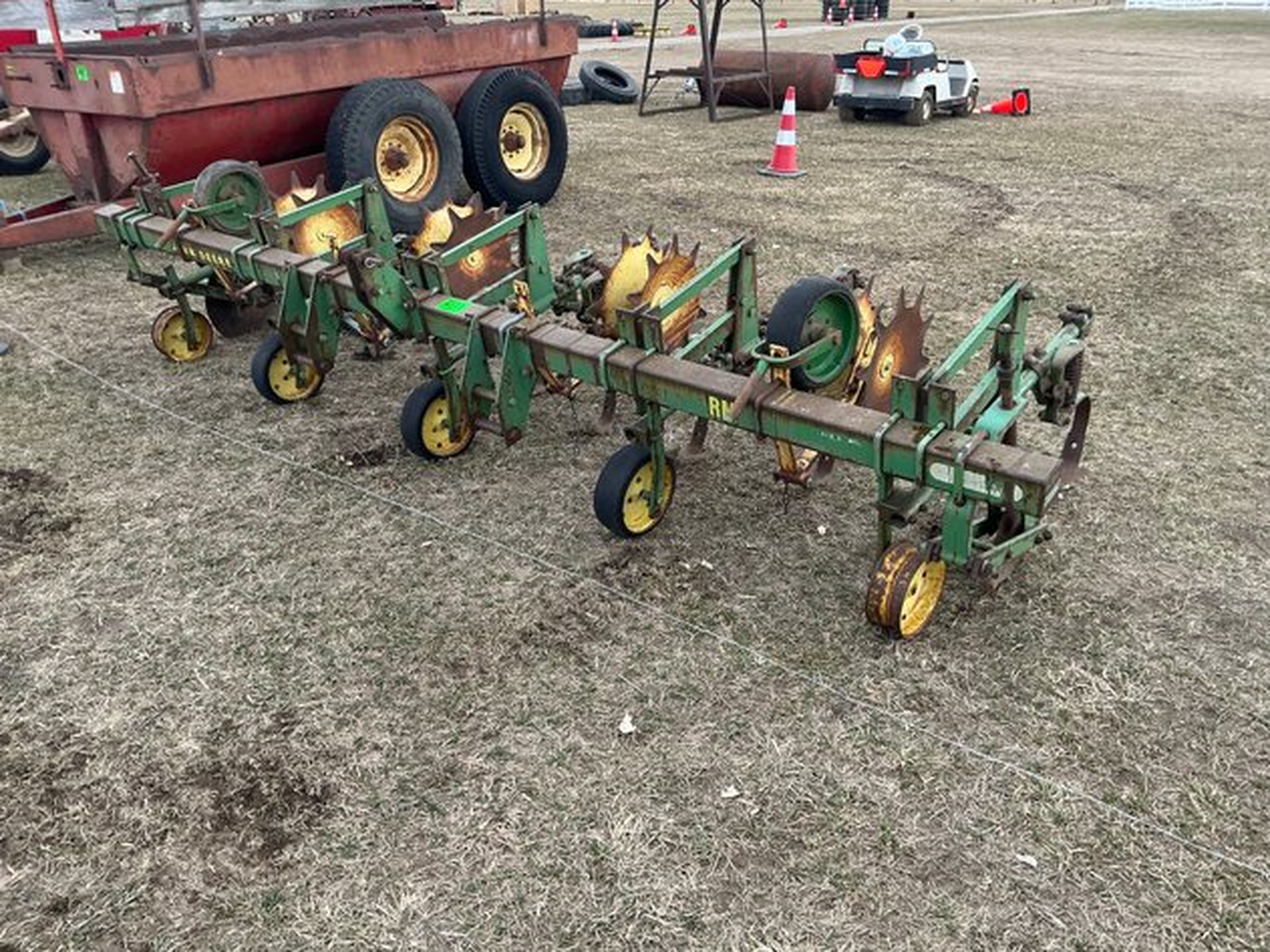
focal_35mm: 28
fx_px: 1027
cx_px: 635
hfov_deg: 63.5
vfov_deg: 49.7
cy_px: 476
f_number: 1.8
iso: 25
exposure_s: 1/316
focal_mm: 3
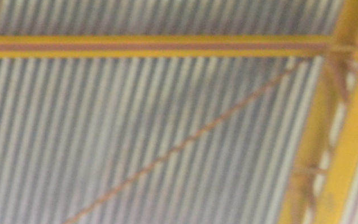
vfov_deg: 4.8
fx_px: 2546
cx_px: -1033
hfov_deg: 6.6
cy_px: 627
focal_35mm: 261
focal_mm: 22
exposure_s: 1/40
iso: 1000
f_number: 4
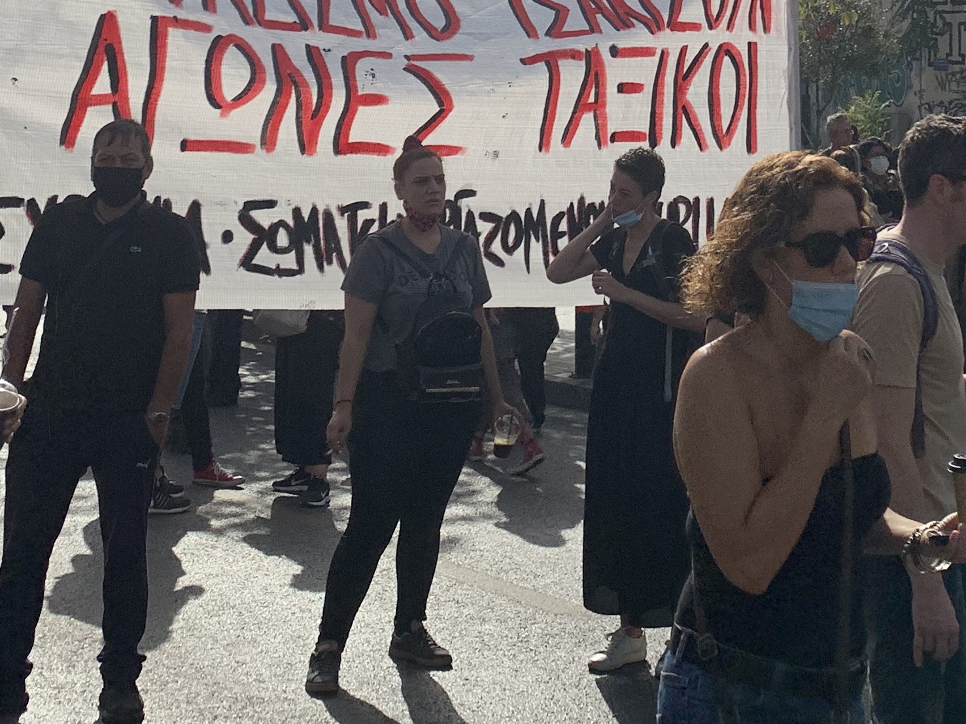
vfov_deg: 19.4
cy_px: -170
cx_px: 724
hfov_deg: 27.0
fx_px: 1981
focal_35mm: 71
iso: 25
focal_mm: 4.25
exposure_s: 1/9524
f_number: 1.8
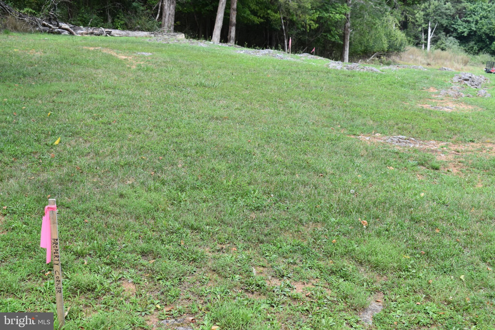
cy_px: 165
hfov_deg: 38.9
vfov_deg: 26.5
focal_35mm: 51
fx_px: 701
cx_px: 248
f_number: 8
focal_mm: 34
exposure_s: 1/250
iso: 320
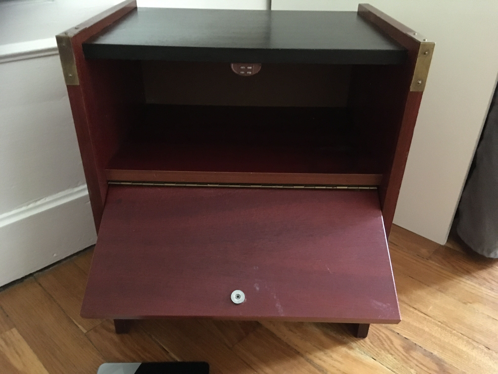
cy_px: 187
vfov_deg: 48.2
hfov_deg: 61.7
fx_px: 417
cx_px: 249
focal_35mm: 29
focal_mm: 4.15
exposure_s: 1/17
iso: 800
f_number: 2.2
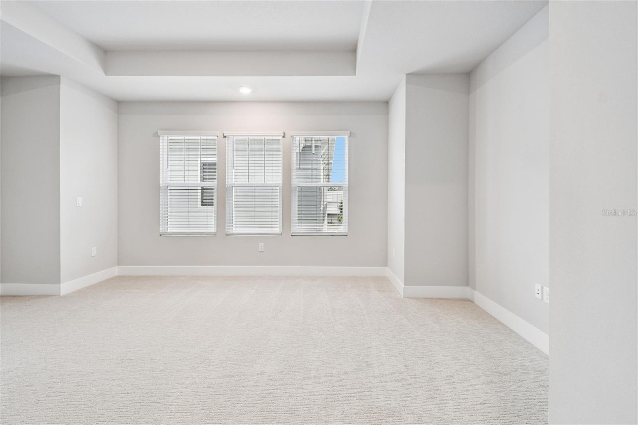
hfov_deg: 100.4
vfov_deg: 77.3
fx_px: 266
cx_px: 319
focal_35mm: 15
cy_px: 212
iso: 100
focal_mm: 10
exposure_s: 1/25
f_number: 7.1
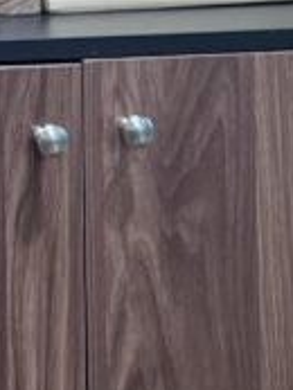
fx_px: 1691
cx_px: -548
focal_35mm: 150
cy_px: -219
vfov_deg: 12.4
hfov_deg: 8.5
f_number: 1.5
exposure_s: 1/100
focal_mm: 5.7
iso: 40
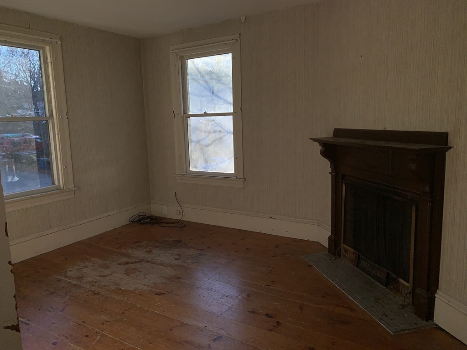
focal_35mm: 26
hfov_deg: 67.3
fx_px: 351
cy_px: 175
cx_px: 234
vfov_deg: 53.1
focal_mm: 4.25
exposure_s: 1/894
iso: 25
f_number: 1.8
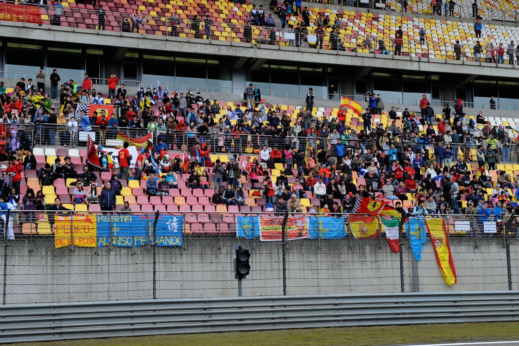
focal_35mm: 48
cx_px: 260
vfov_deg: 28.1
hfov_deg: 41.1
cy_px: 173
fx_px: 692
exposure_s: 1/400
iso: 1000
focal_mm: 48
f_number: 7.1
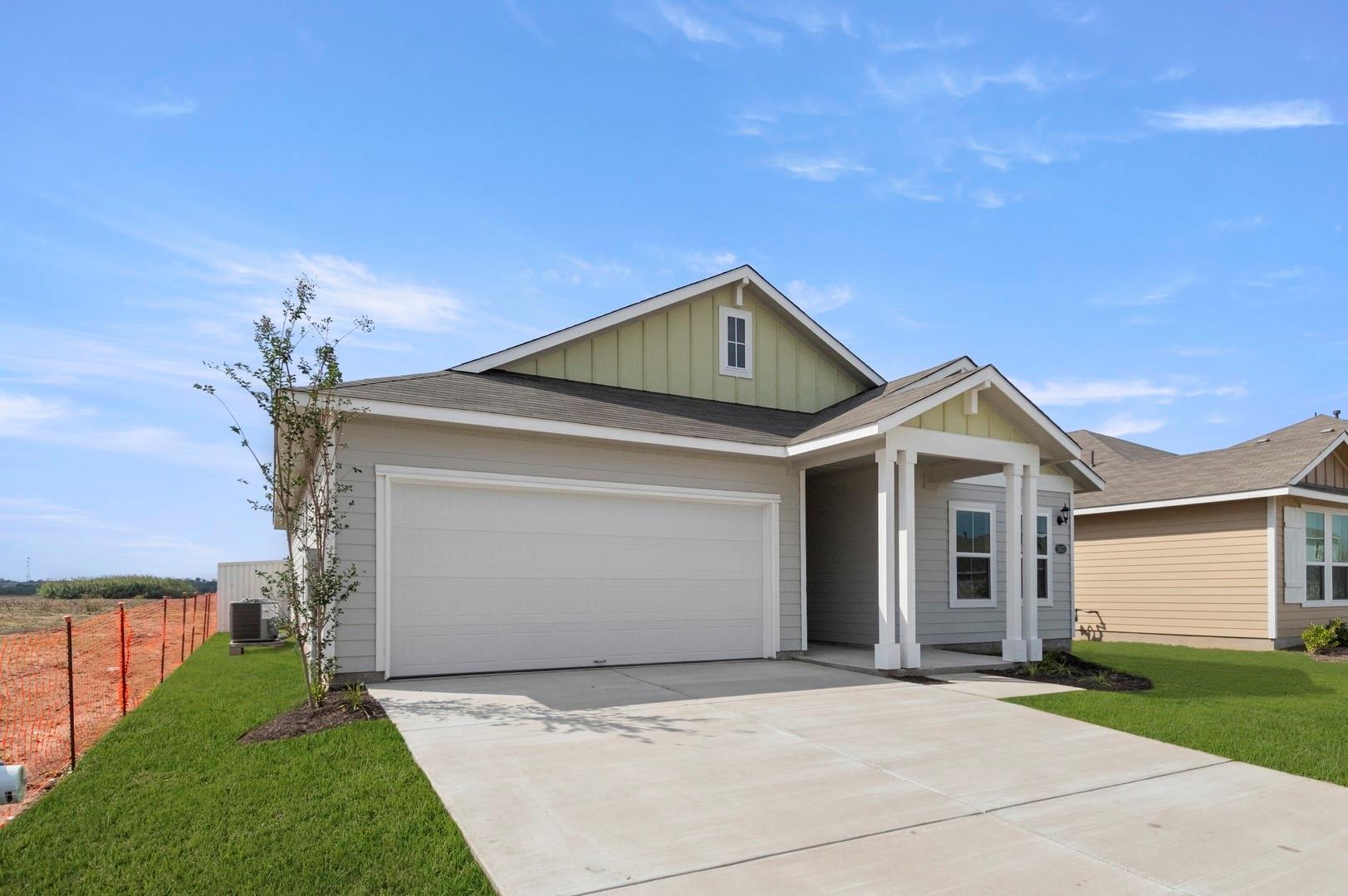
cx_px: 674
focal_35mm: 36
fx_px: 1347
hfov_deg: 53.2
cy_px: 448
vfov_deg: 36.8
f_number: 8
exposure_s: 1/3200
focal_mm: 24
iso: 400
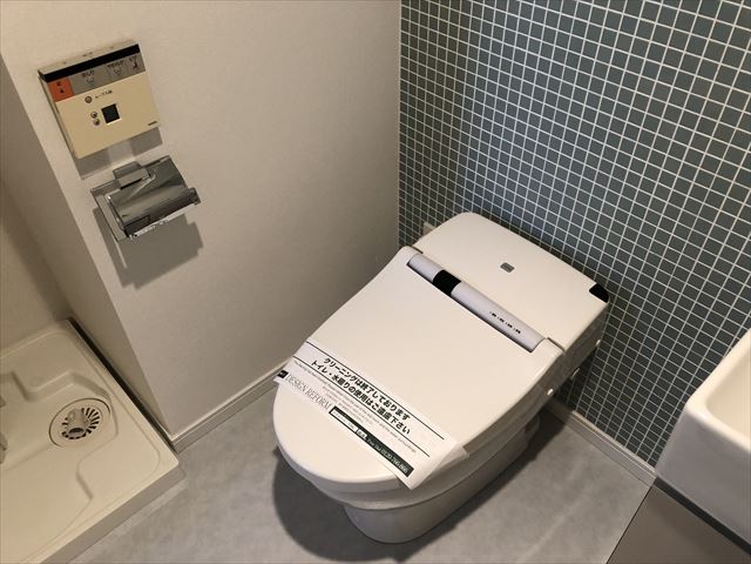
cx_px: 376
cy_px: 282
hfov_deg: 63.4
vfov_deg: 49.7
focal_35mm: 28
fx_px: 607
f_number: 1.8
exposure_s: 1/17
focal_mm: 3.99
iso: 40
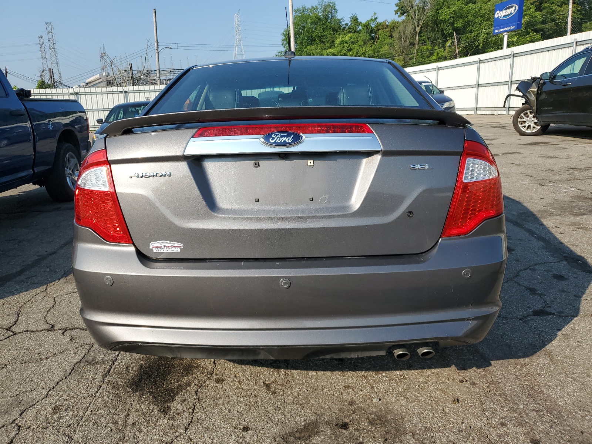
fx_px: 445
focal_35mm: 26
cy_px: 222
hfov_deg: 67.3
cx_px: 296
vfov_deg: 53.1
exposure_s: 1/2500
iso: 50
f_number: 1.5
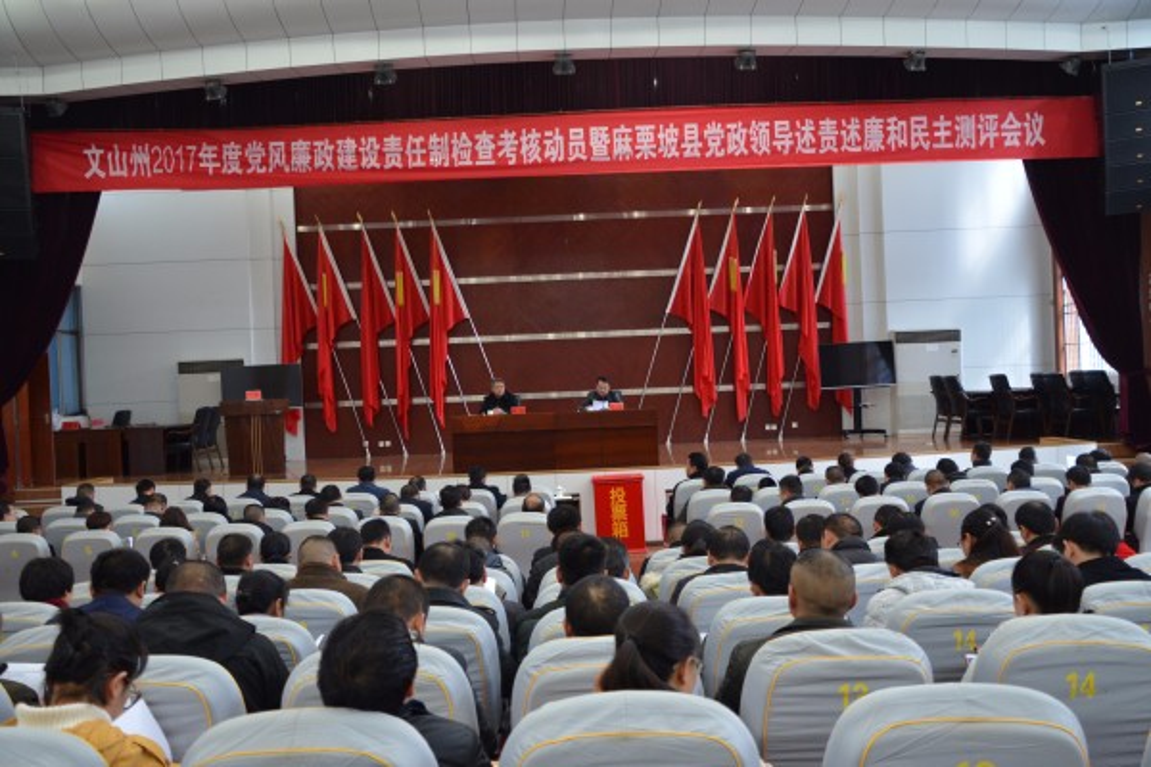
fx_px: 1151
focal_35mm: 36
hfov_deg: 53.1
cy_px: 384
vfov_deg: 36.9
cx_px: 576
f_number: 4
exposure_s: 1/60
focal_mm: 24
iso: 500
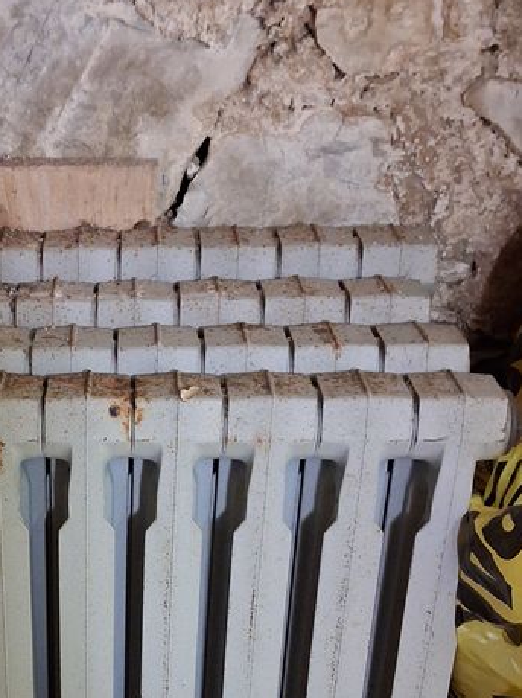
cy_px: 549
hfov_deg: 24.0
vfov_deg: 31.9
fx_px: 1187
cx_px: 30
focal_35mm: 59
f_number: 1.8
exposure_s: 1/20
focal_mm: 4
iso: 1250
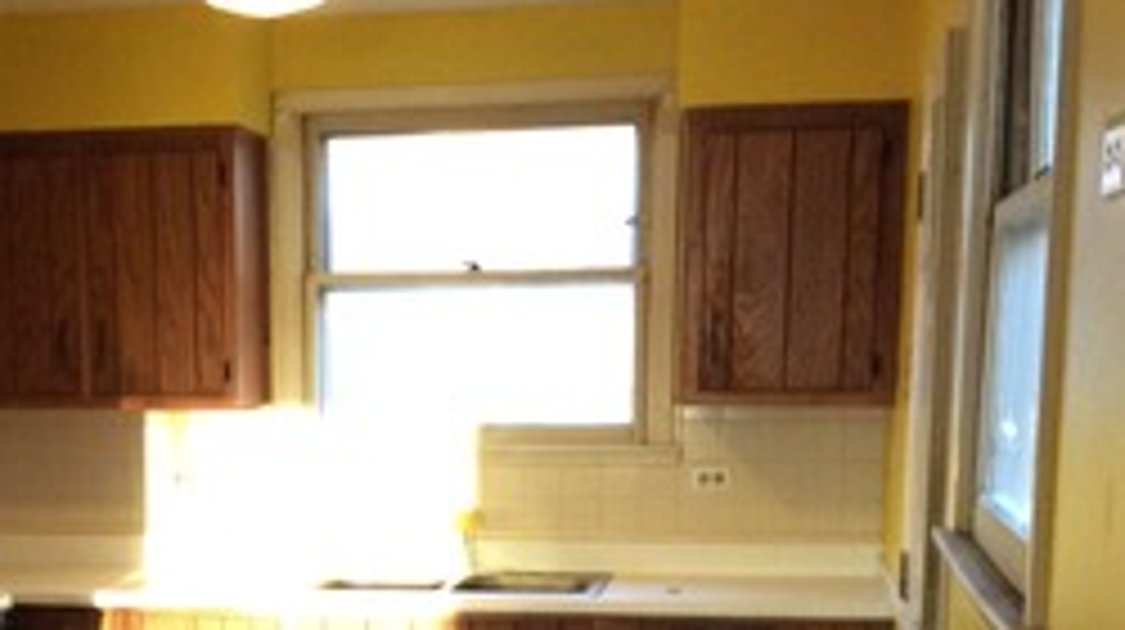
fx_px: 1997
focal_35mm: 67
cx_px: 322
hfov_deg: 31.1
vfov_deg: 17.4
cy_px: 680
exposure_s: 1/24
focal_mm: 3.3
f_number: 2.4
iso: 250
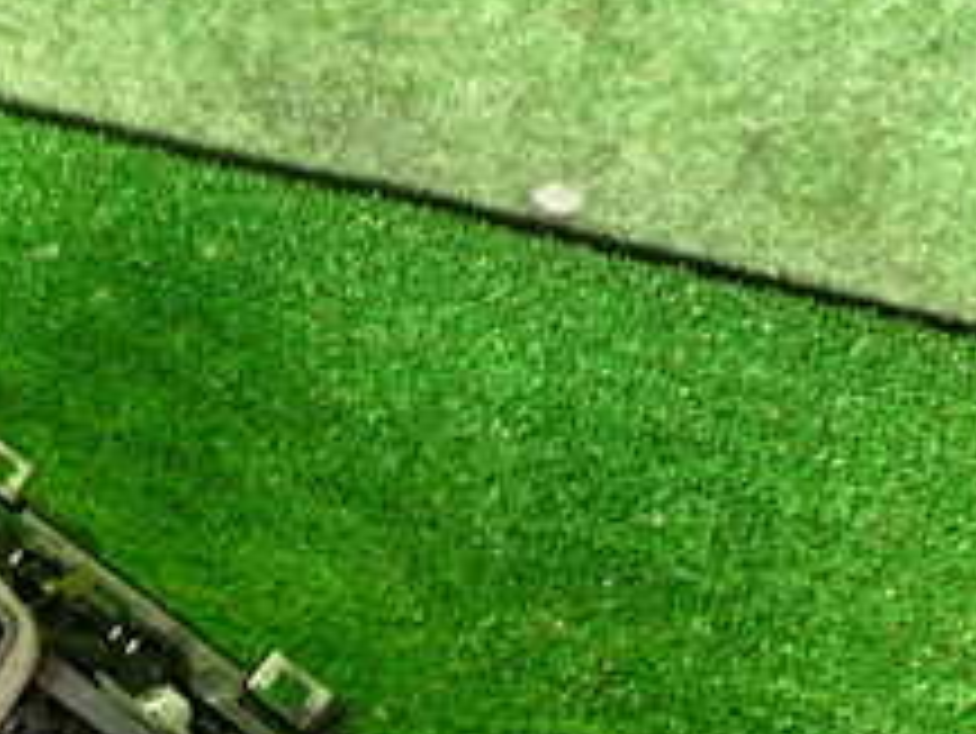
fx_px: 2341
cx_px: -139
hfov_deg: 22.1
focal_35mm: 83
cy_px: 626
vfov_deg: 17.6
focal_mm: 5.4
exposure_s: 1/30
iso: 800
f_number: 2.3
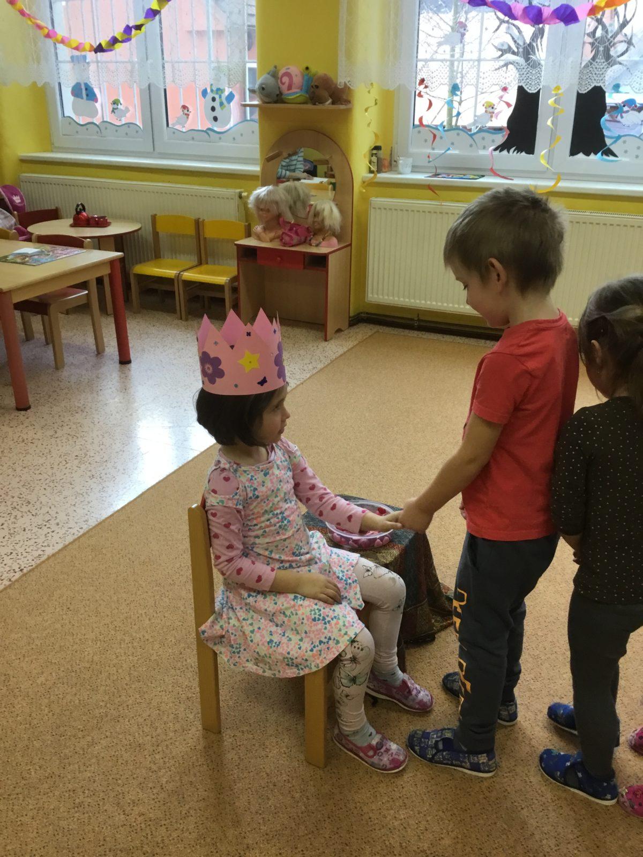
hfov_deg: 45.4
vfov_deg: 58.4
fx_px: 768
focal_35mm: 31
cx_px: 322
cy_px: 428
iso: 50
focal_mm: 3.3
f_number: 2.4
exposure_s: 1/33
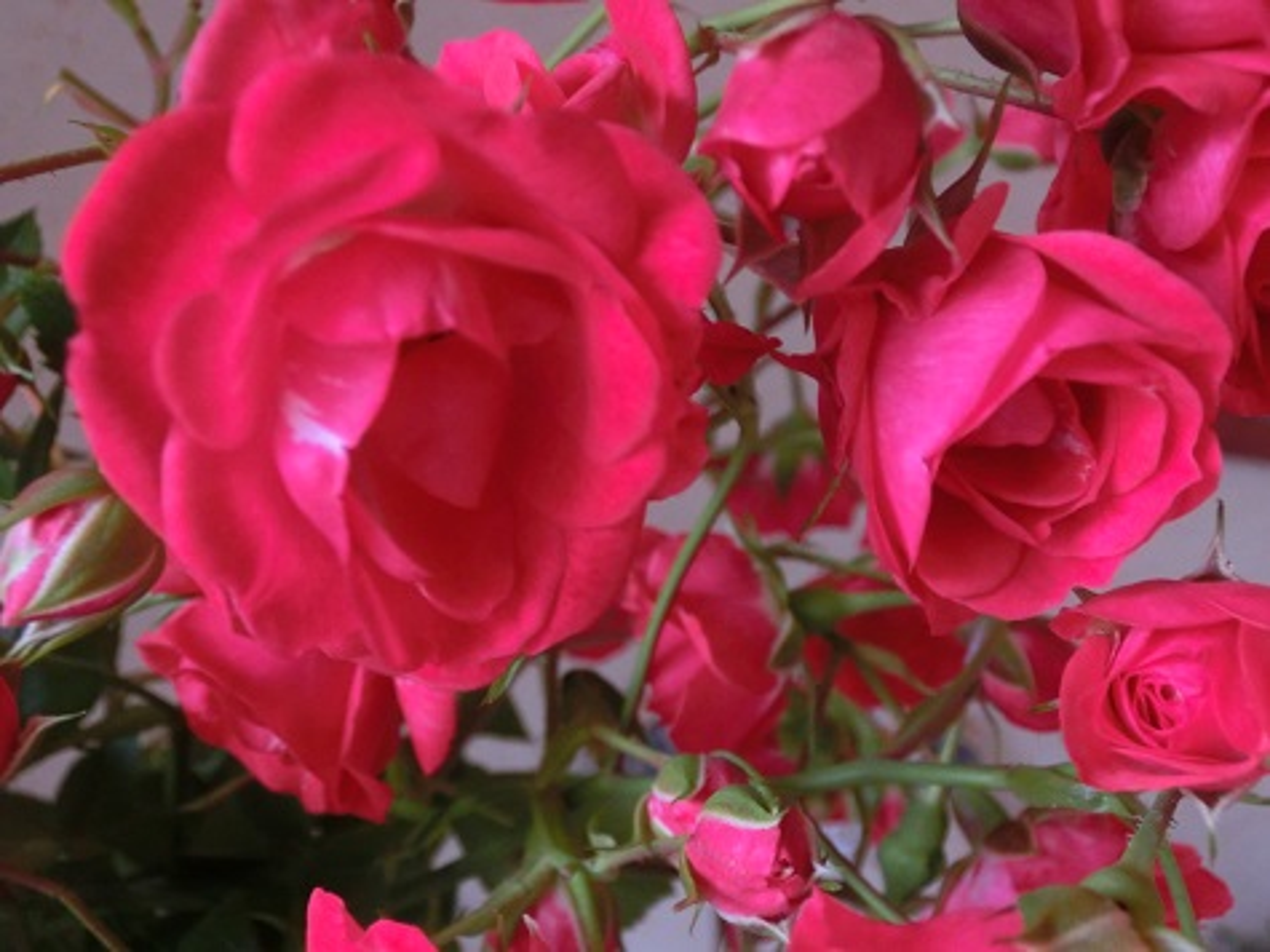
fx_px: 1357
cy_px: 476
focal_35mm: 37
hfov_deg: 50.1
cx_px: 635
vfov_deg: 38.6
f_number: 4.1
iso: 800
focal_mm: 6.5
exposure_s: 1/30
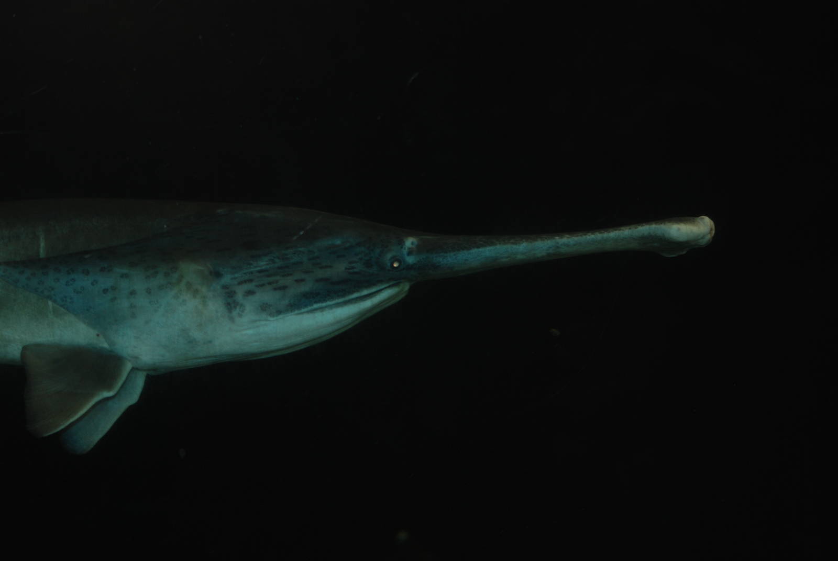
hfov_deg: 19.4
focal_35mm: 105
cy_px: 280
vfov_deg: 13.1
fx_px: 2447
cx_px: 419
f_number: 4
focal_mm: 70
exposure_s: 1/60
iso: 200
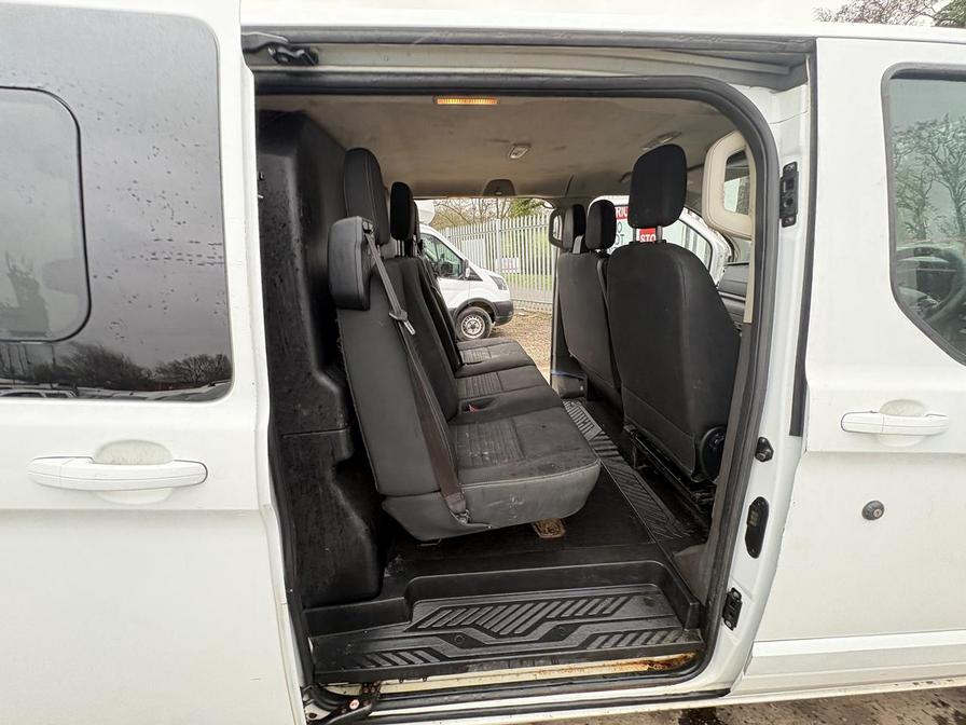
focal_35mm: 14
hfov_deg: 102.1
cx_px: 483
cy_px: 362
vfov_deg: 85.7
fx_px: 391
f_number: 2.2
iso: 160
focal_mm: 2.22
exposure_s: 1/99
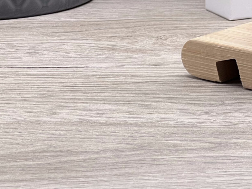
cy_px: -93
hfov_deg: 7.7
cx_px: 380
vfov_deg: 5.8
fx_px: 1835
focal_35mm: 252
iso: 80
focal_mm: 9
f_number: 2.8
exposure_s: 1/100
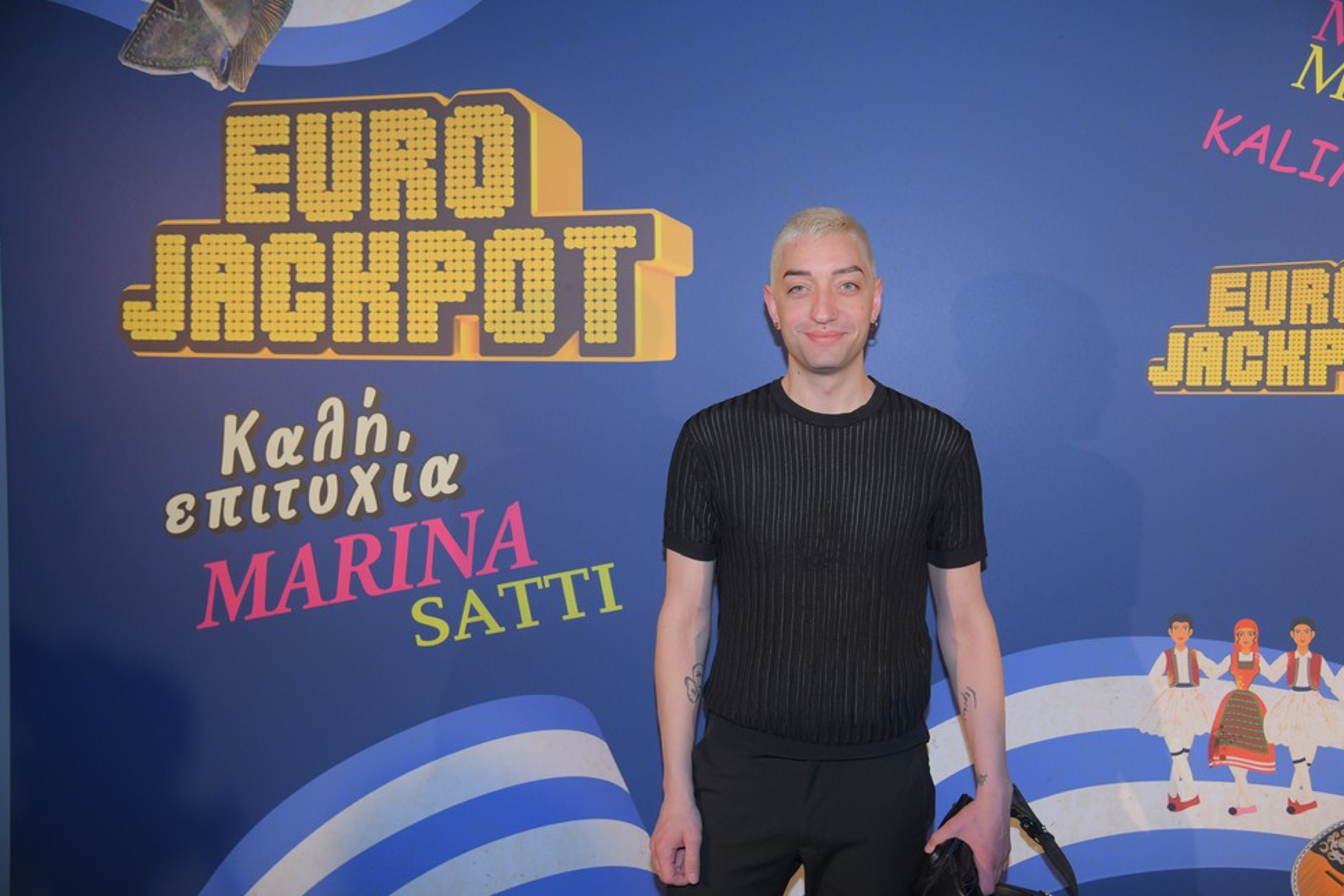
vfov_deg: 34.2
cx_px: 689
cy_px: 456
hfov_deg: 49.5
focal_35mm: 39
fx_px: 1456
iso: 640
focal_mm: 38
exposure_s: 1/250
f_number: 4
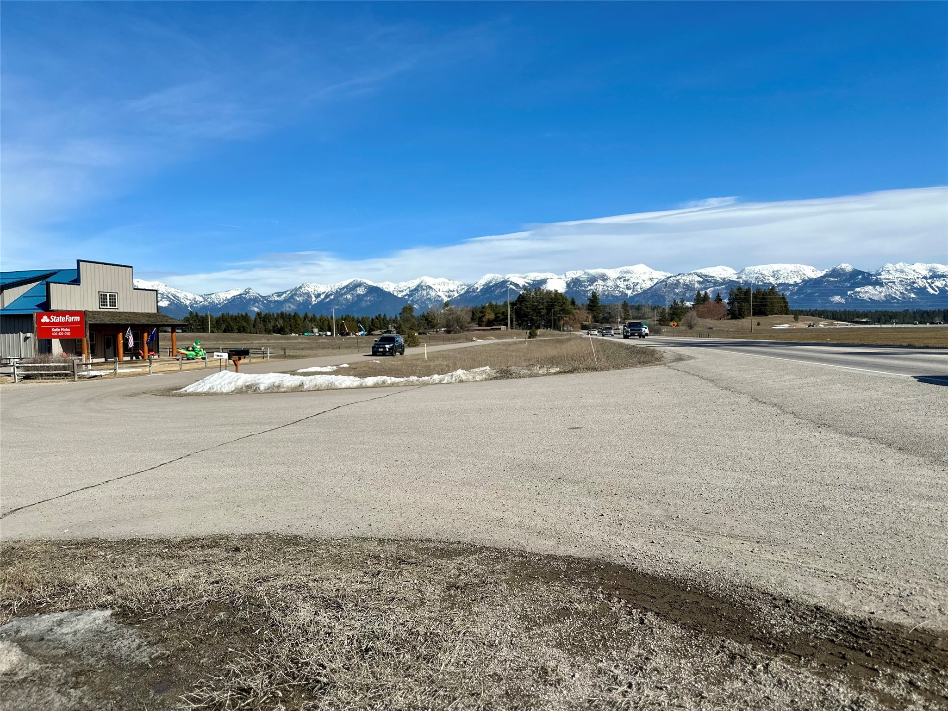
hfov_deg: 71.6
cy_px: 356
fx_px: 657
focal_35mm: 24
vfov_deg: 56.8
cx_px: 474
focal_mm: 6.86
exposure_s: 1/8929
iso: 80
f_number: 1.78
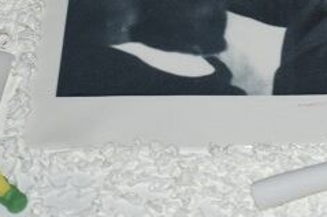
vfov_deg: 10.0
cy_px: -8
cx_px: 320
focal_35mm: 136
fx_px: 1231
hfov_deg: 14.9
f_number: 4
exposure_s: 1/80
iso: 500
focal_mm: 27
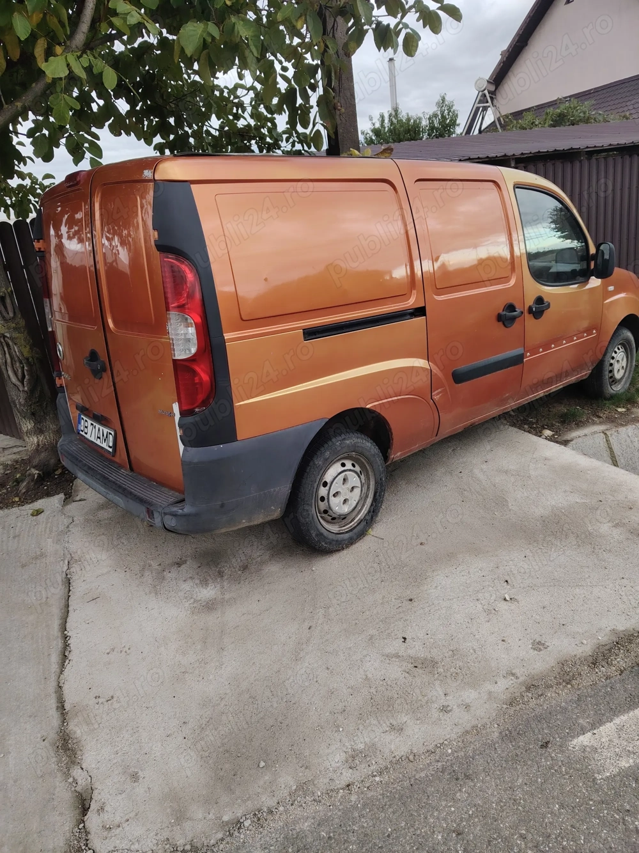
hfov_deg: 56.8
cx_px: 320
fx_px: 591
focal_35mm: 24
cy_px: 426
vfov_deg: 71.6
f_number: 1.75
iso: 172
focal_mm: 5.25
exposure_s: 1/100
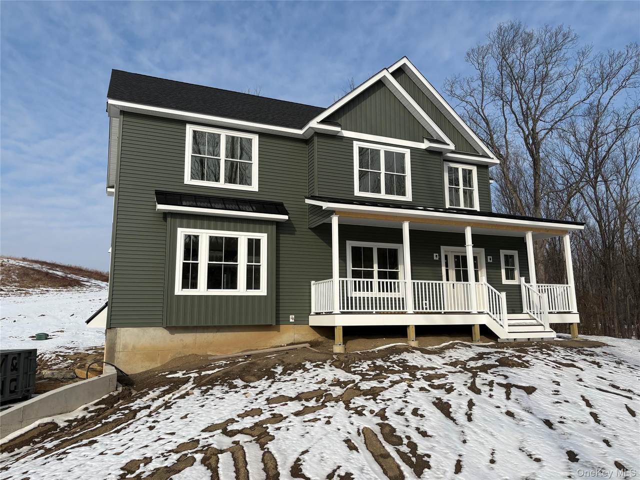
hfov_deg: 67.3
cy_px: 240
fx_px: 481
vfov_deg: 53.1
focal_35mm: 26
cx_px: 320
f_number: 1.6
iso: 50
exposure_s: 1/5348
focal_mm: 5.96
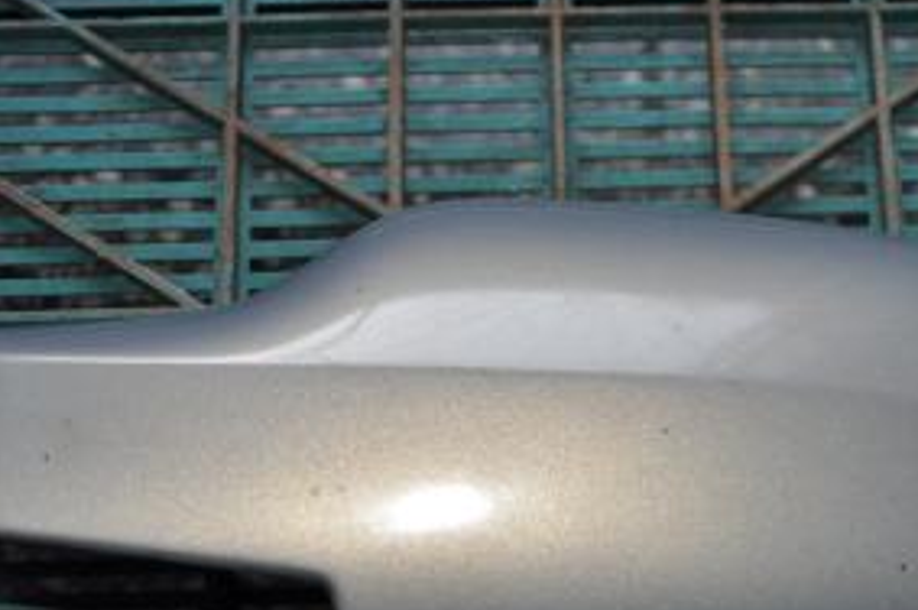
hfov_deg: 26.3
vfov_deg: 17.6
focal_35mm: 77
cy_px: 490
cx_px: 597
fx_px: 1958
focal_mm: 29
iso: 400
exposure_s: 1/60
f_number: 4.5
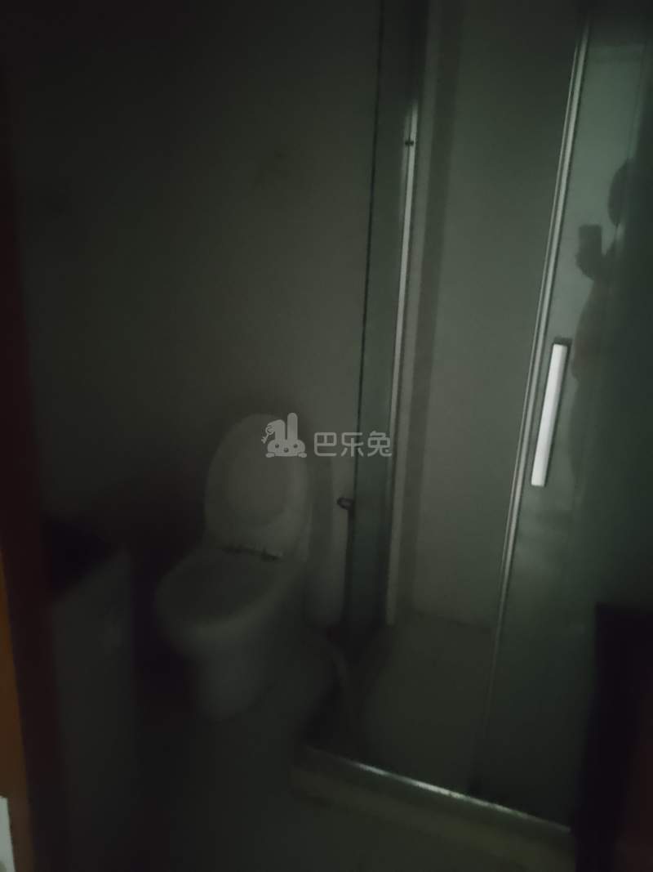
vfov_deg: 65.3
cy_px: 436
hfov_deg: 51.3
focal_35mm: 27
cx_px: 326
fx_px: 679
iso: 3200
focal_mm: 3.69
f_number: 1.8
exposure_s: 1/14.3
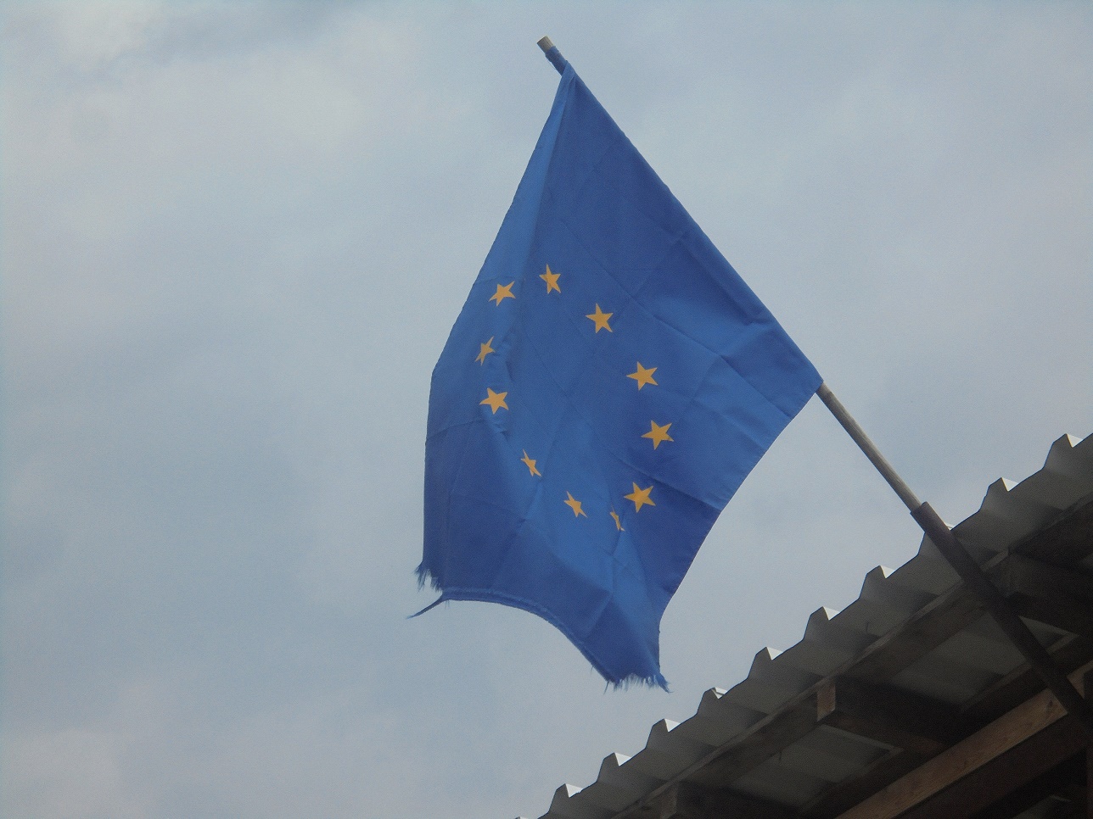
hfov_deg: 12.7
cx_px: 546
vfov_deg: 9.5
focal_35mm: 156
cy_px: 410
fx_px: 4926
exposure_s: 1/500
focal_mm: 27.6
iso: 100
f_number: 6.5
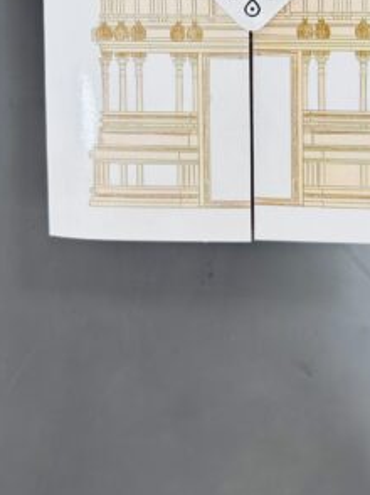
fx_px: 842
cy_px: -14
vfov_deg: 30.2
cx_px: 240
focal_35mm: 59
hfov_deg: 24.7
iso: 32
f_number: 1.5
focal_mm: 5.7
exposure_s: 1/119
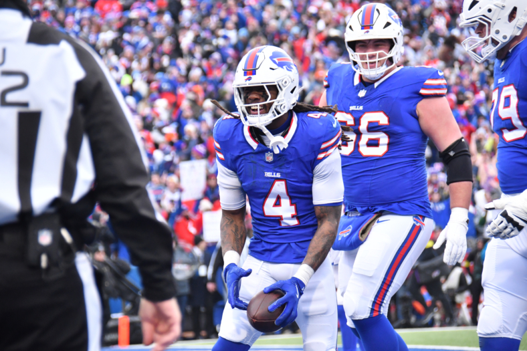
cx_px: 264
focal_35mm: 232
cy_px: 176
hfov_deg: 8.9
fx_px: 3403
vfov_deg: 5.9
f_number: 5.6
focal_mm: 155
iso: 2000
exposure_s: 1/1600
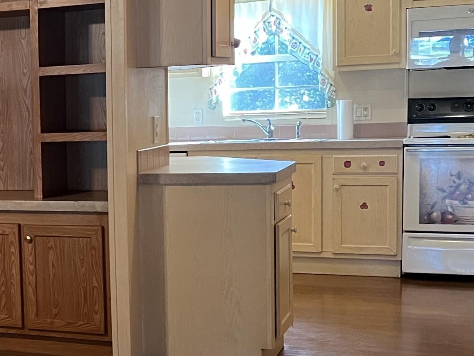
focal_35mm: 75
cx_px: -51
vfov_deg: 19.6
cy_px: 198
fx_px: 1027
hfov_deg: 24.2
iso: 400
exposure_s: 1/60
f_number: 1.5
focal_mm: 5.7
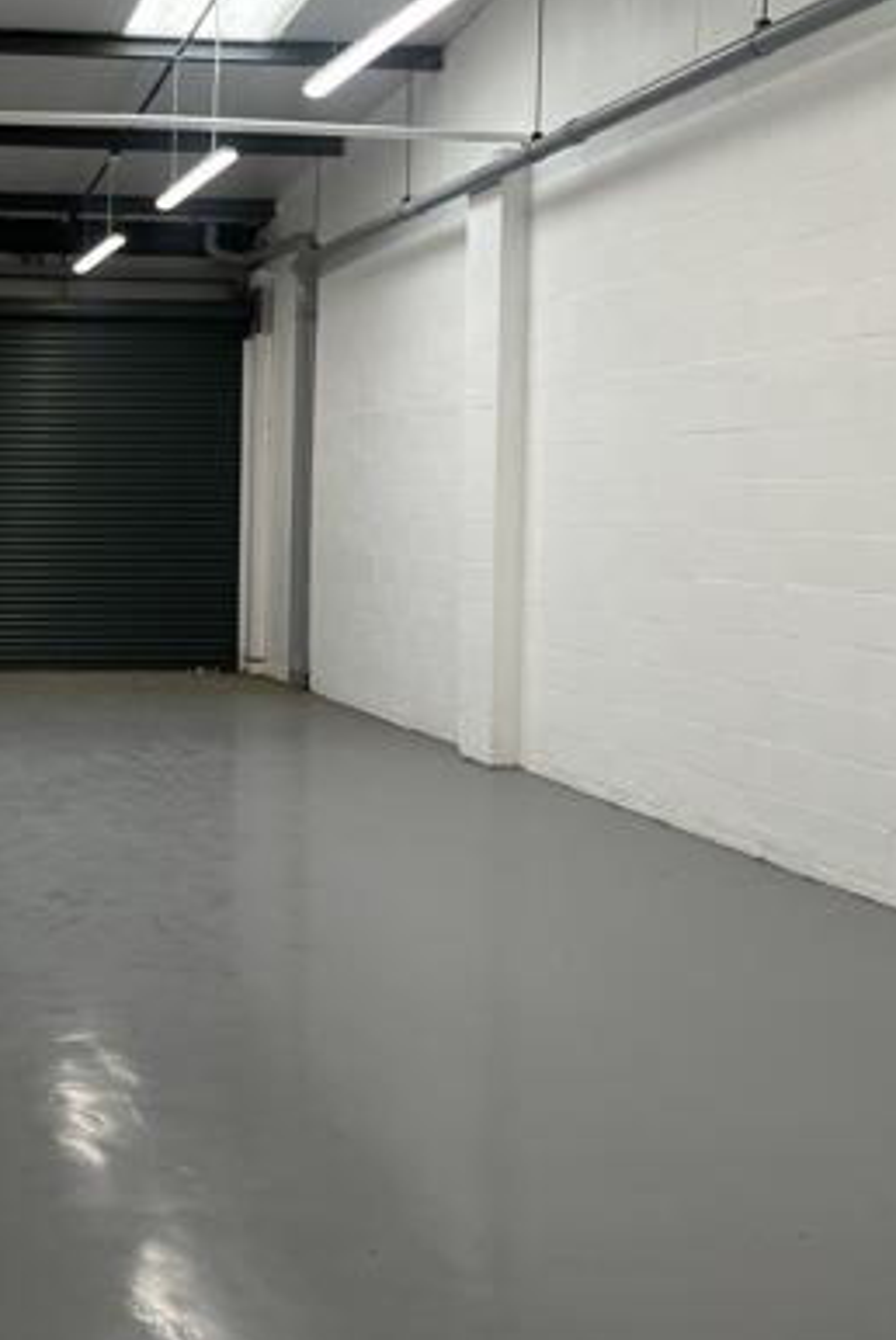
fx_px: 1565
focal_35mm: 42
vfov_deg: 46.3
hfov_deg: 29.6
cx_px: -21
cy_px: 587
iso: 40
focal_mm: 5.1
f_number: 1.6
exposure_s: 1/170
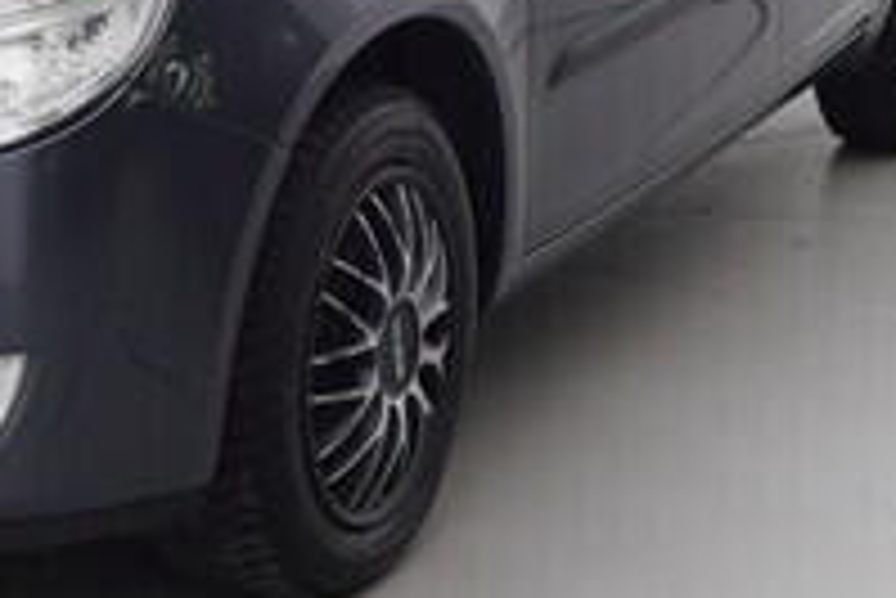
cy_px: -112
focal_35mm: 116
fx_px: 2878
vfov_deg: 11.6
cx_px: 171
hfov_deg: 17.5
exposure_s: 1/80
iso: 200
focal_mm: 15
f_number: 5
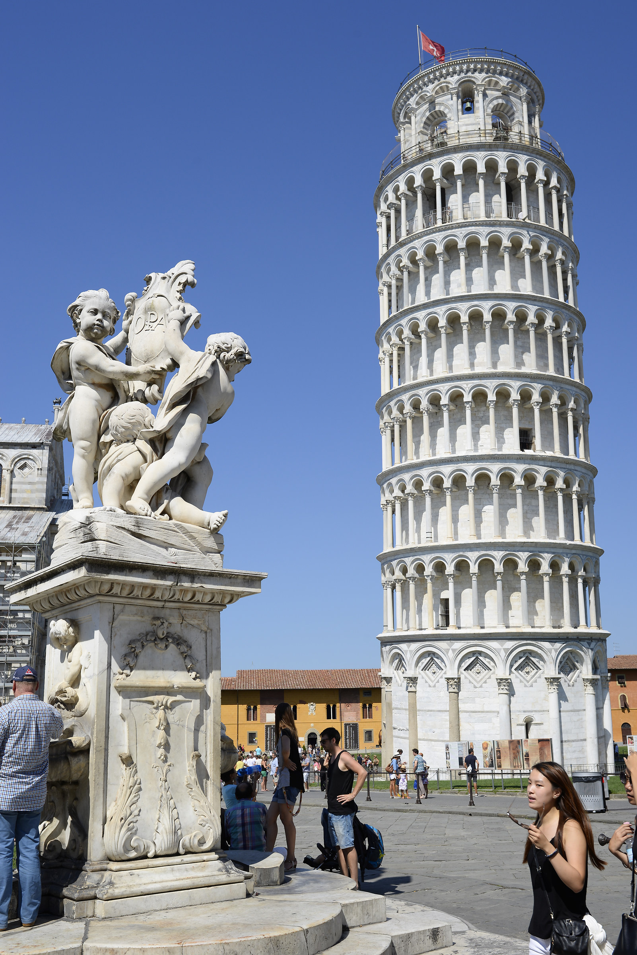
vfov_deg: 54.4
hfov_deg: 37.9
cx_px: 318
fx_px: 928
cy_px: 478
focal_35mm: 35
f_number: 9
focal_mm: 35
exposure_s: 1/320
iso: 100
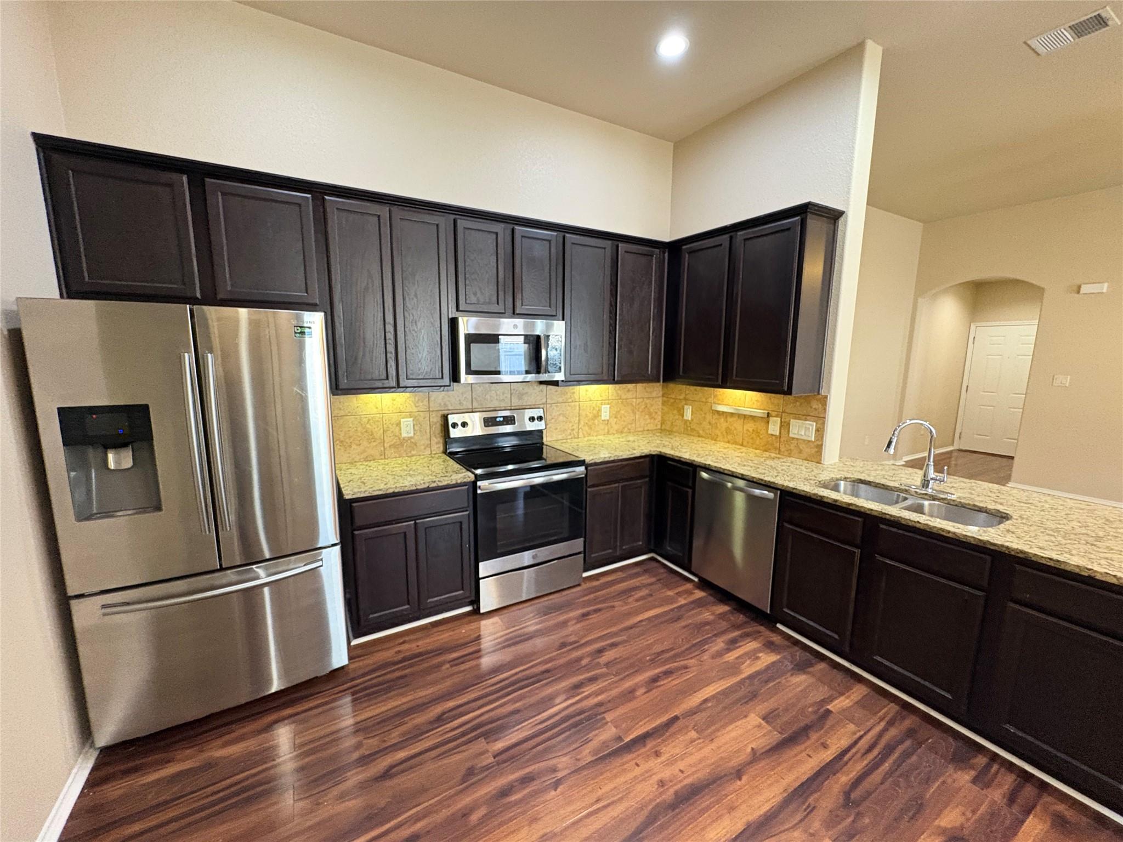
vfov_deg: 85.7
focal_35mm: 14
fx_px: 454
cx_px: 562
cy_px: 421
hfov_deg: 102.1
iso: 800
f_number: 2.2
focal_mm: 2.22
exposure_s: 1/60
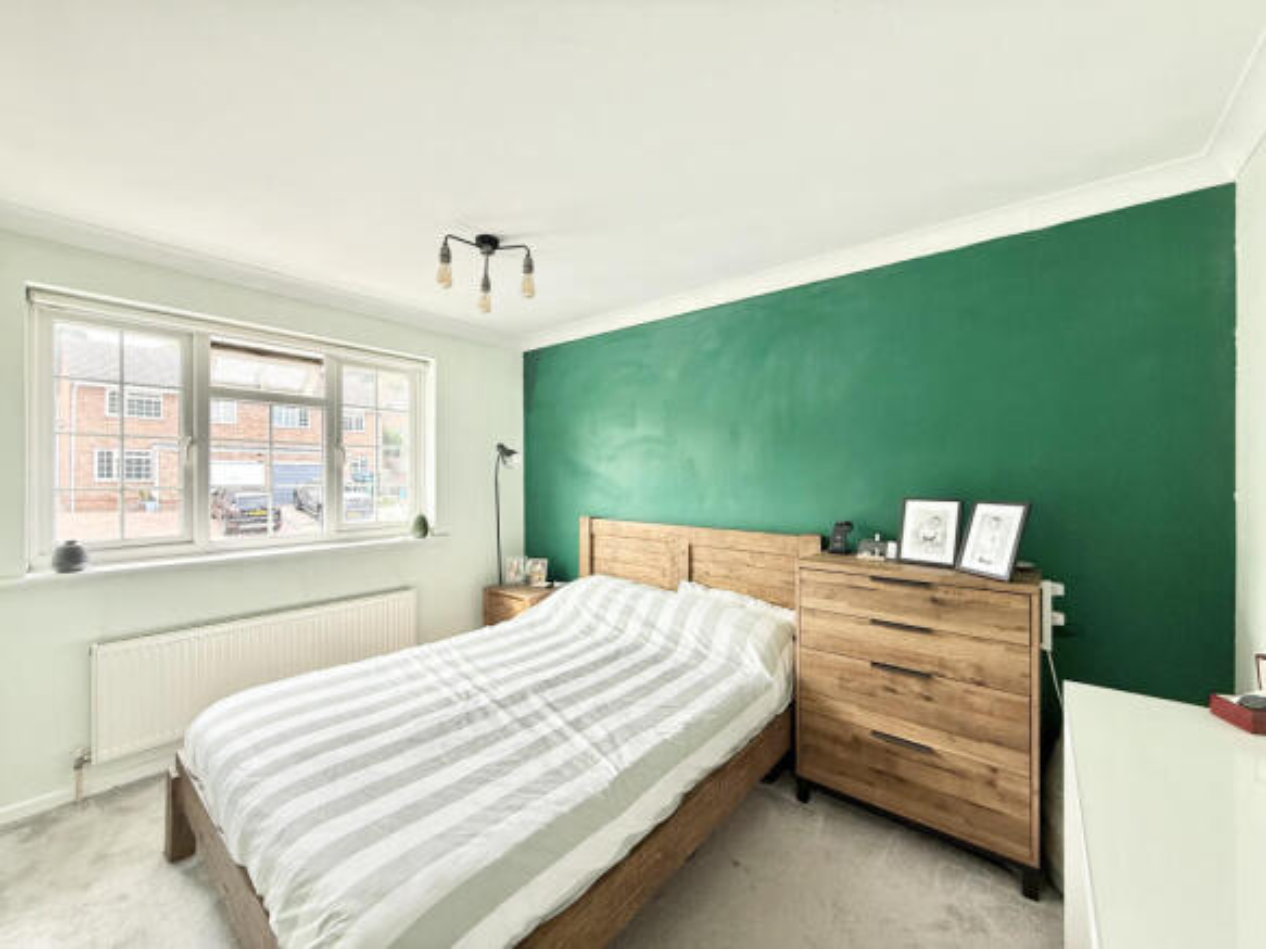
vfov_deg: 85.7
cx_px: 633
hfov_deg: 102.1
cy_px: 474
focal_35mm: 14
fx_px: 512
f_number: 2.2
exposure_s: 1/99
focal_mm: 2.22
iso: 50
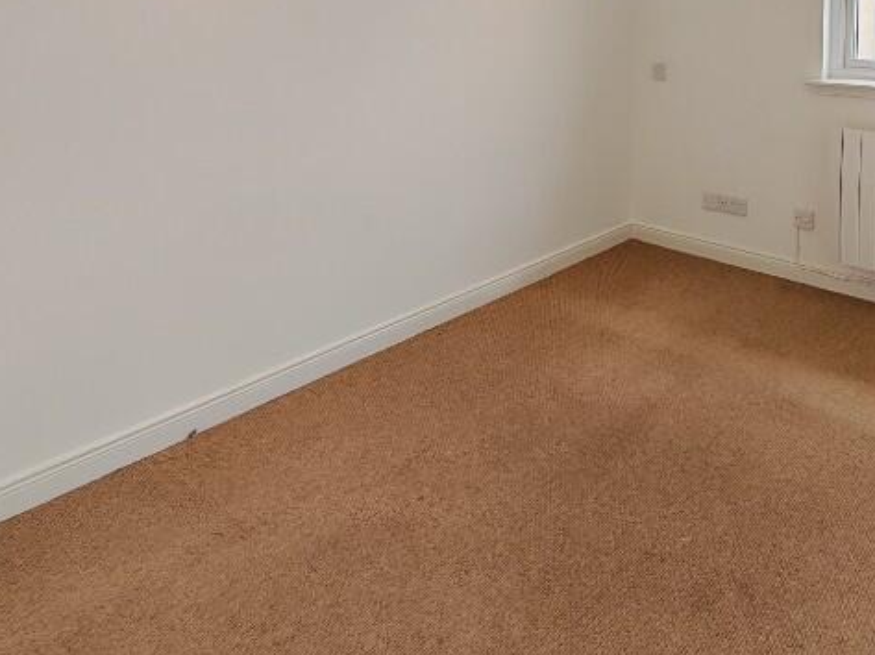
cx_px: 701
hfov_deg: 61.7
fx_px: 657
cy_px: 9
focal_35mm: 26
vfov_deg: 45.3
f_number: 2
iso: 80
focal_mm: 1.82
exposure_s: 1/100
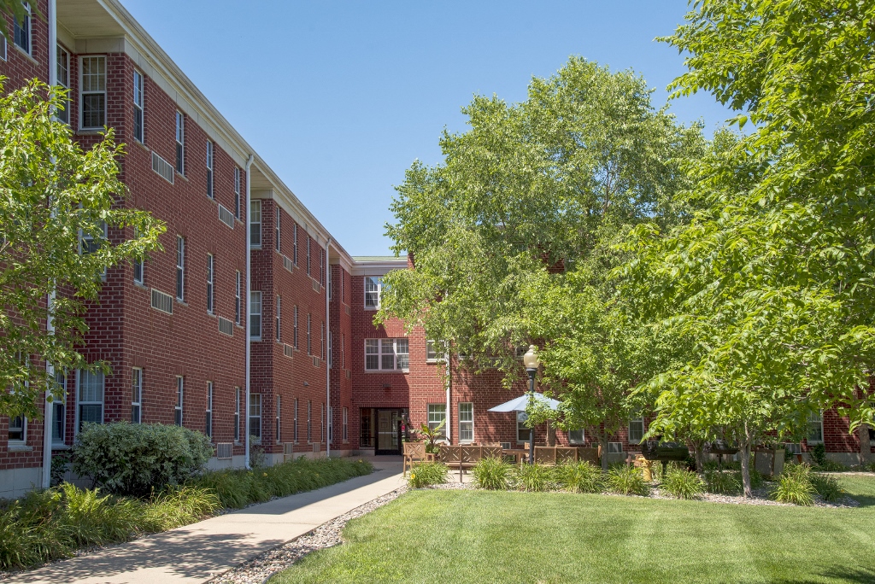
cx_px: 438
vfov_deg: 37.9
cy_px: 292
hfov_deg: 54.4
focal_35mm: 35
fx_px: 851
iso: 200
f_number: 9
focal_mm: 35
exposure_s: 1/320
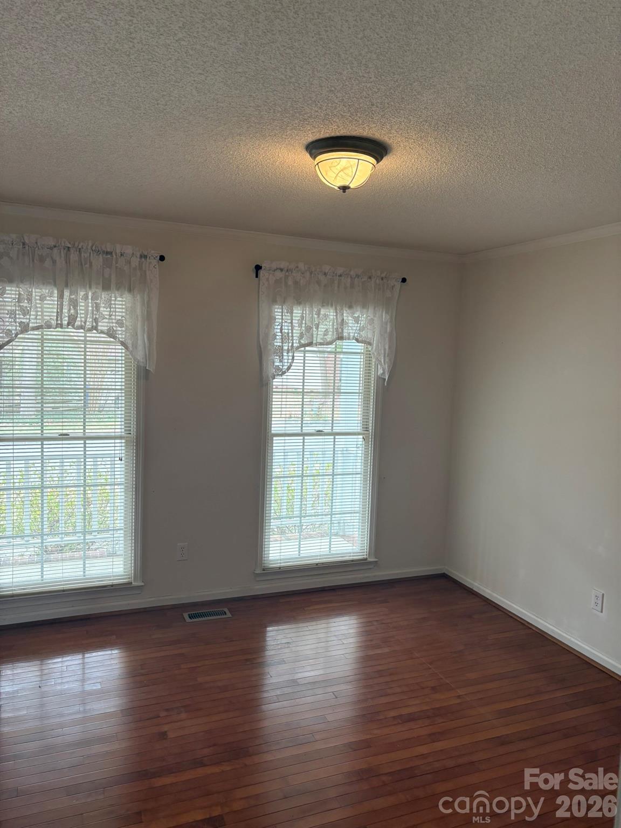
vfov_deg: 67.3
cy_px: 414
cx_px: 310
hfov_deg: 53.1
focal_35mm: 26
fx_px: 622
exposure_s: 1/120
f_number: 1.6
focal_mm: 5.96
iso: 125
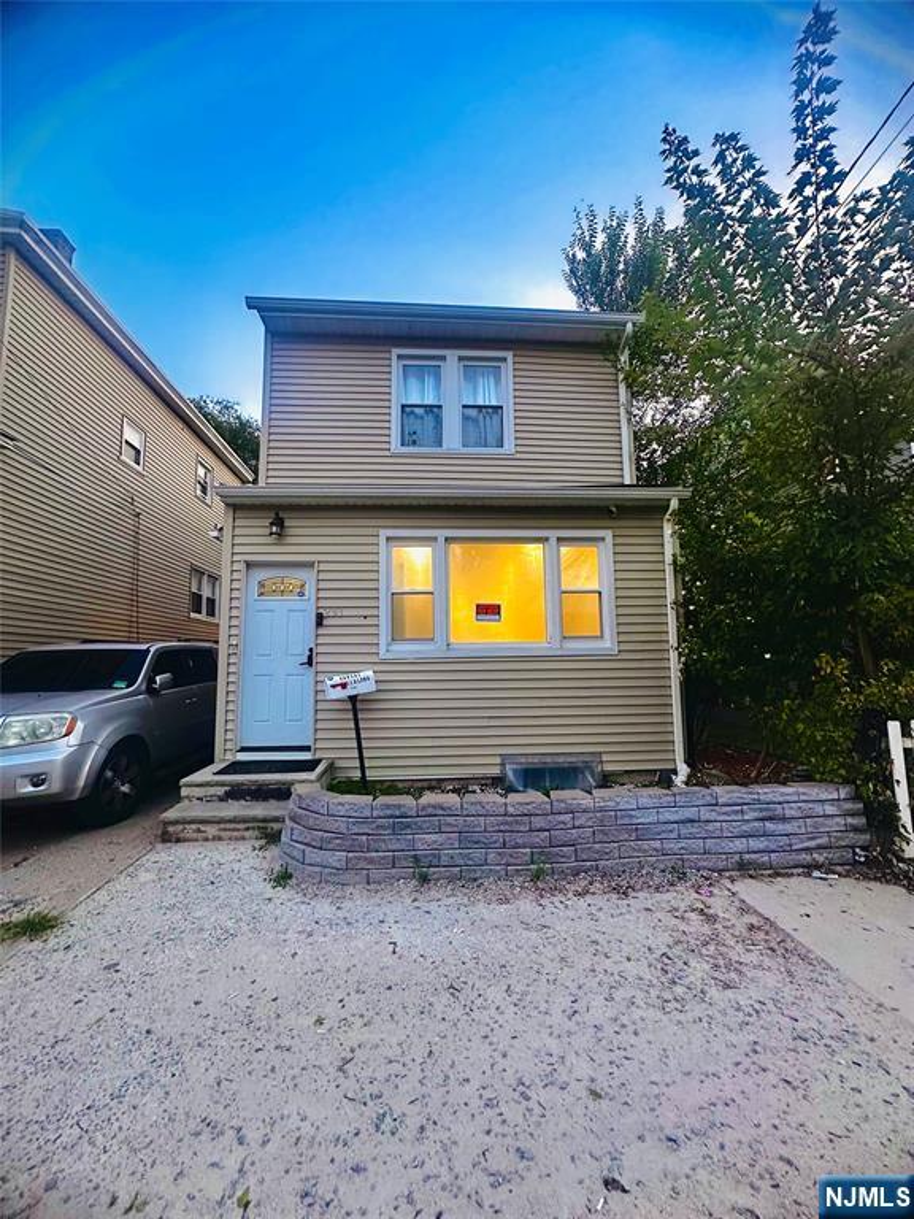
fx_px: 493
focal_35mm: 14
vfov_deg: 102.1
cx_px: 457
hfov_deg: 85.7
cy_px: 610
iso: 200
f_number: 2.2
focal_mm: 2.22
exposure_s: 1/60
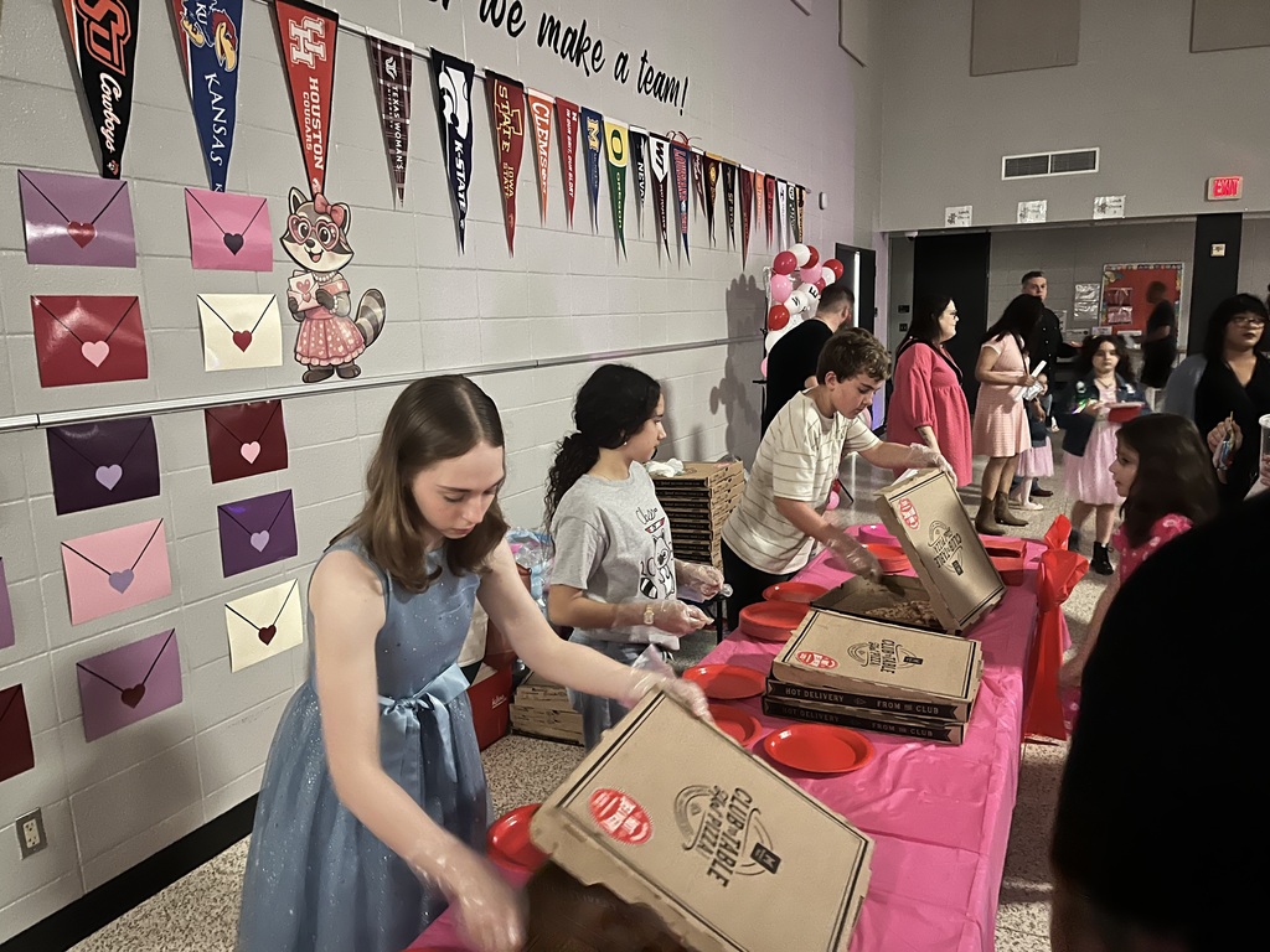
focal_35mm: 26
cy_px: 476
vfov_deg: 53.1
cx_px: 635
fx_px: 954
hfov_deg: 67.3
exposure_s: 1/17
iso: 1250
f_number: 1.6
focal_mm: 5.1
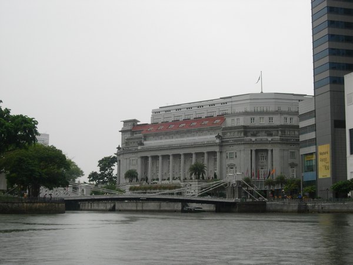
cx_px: 176
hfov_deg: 31.7
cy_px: 132
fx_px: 622
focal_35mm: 61
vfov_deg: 24.0
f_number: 5.9
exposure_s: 1/228
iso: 79
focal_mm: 12.7
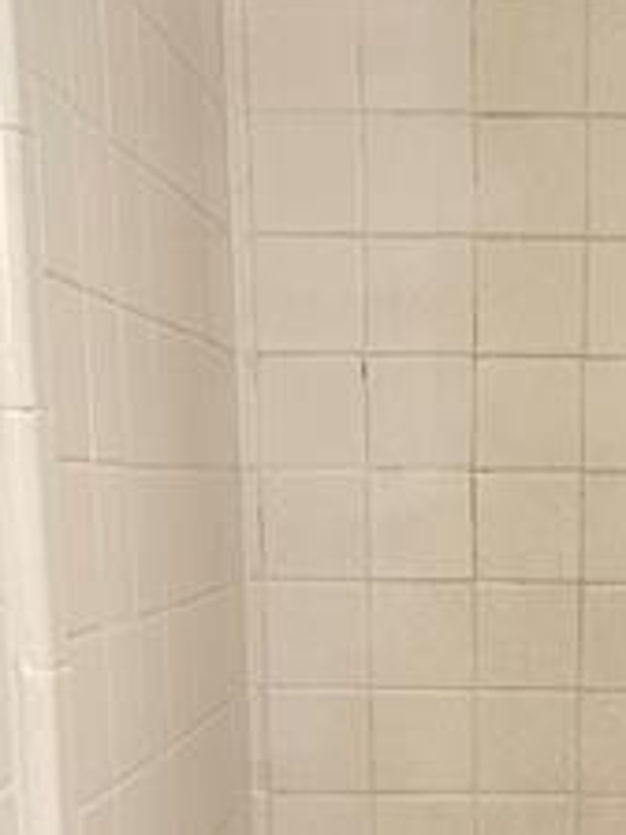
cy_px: 999
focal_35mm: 79
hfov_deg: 18.3
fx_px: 1905
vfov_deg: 22.7
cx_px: 585
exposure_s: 1/120
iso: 125
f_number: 1.8
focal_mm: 5.4
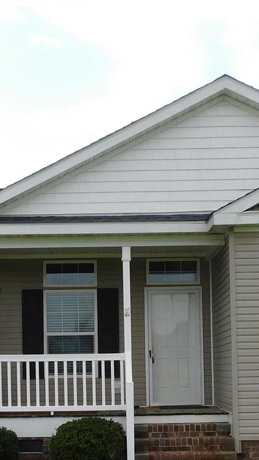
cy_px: 341
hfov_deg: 19.4
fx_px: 757
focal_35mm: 62
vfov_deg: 33.2
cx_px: 117
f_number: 3.3
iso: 125
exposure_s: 1/800
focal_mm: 4.3
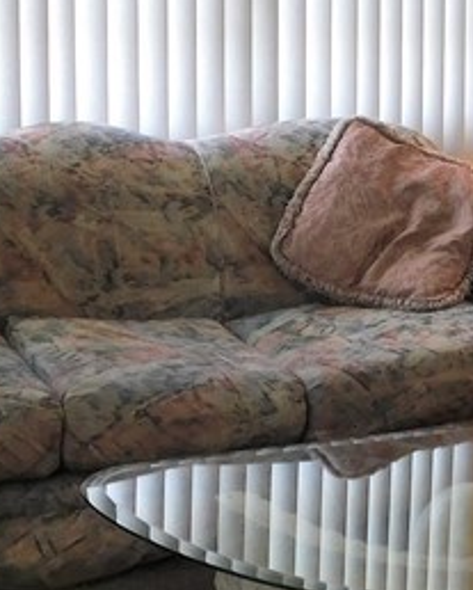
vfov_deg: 21.3
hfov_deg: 16.9
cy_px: 133
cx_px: 478
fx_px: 1555
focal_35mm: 89
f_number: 3
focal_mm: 4
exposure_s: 1/40
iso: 125
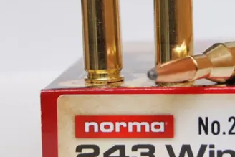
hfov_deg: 15.9
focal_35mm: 128
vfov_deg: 10.7
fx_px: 837
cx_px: 155
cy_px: 22
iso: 400
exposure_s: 1/80
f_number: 5.6
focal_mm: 35
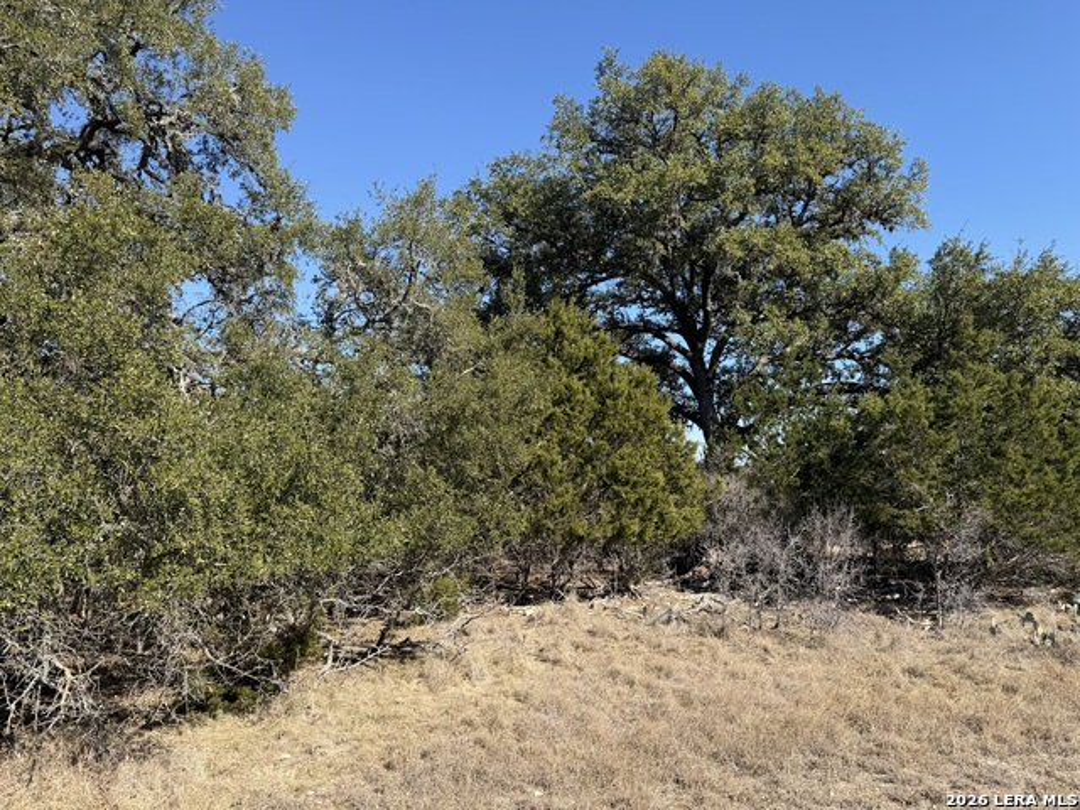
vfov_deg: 56.8
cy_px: 405
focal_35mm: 24
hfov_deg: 71.6
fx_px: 749
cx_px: 540
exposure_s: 1/2611
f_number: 1.78
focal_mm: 6.76
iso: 80
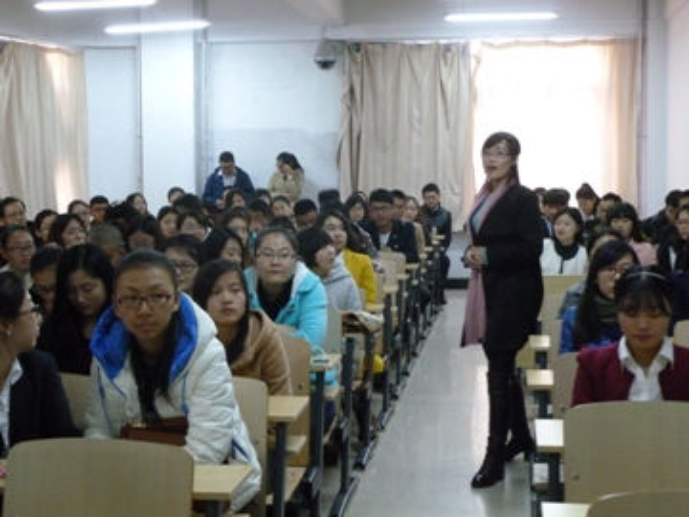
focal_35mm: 50
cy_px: 258
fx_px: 995
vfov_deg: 29.1
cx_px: 344
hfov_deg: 38.2
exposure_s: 1/25
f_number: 3.9
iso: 800
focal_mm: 9
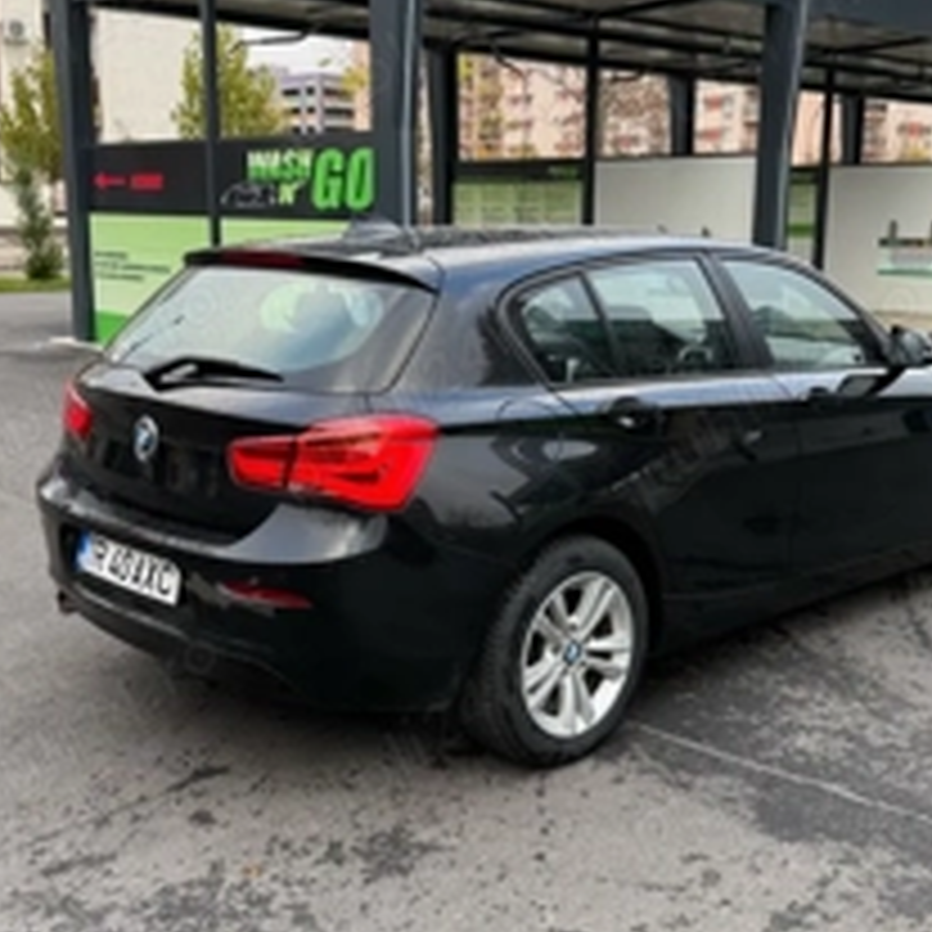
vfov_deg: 40.9
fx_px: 1249
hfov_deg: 40.9
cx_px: 513
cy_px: 446
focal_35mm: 41
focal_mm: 6.76
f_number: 1.78
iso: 100
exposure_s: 1/491
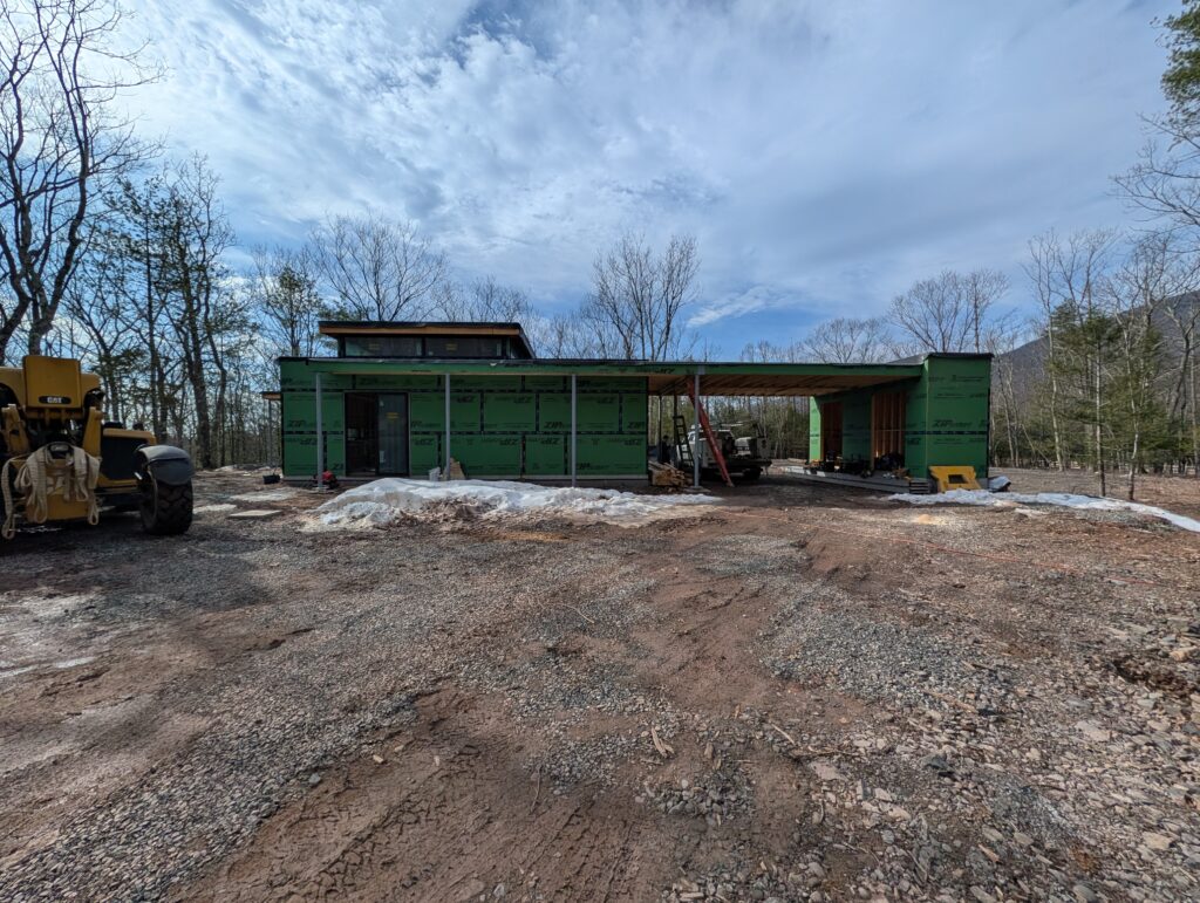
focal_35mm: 12
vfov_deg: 94.6
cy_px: 452
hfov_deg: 110.5
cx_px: 600
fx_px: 417
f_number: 1.7
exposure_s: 1/11765
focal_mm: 2.02
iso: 79
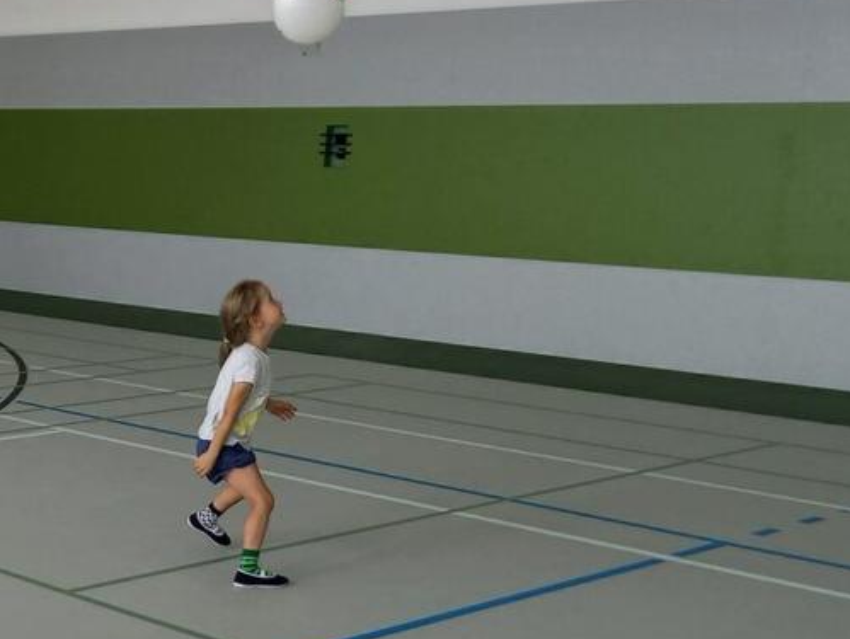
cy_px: 668
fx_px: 1646
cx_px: -7
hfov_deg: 27.3
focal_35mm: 67
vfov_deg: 21.1
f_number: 1.8
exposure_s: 1/163
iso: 50
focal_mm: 4.65
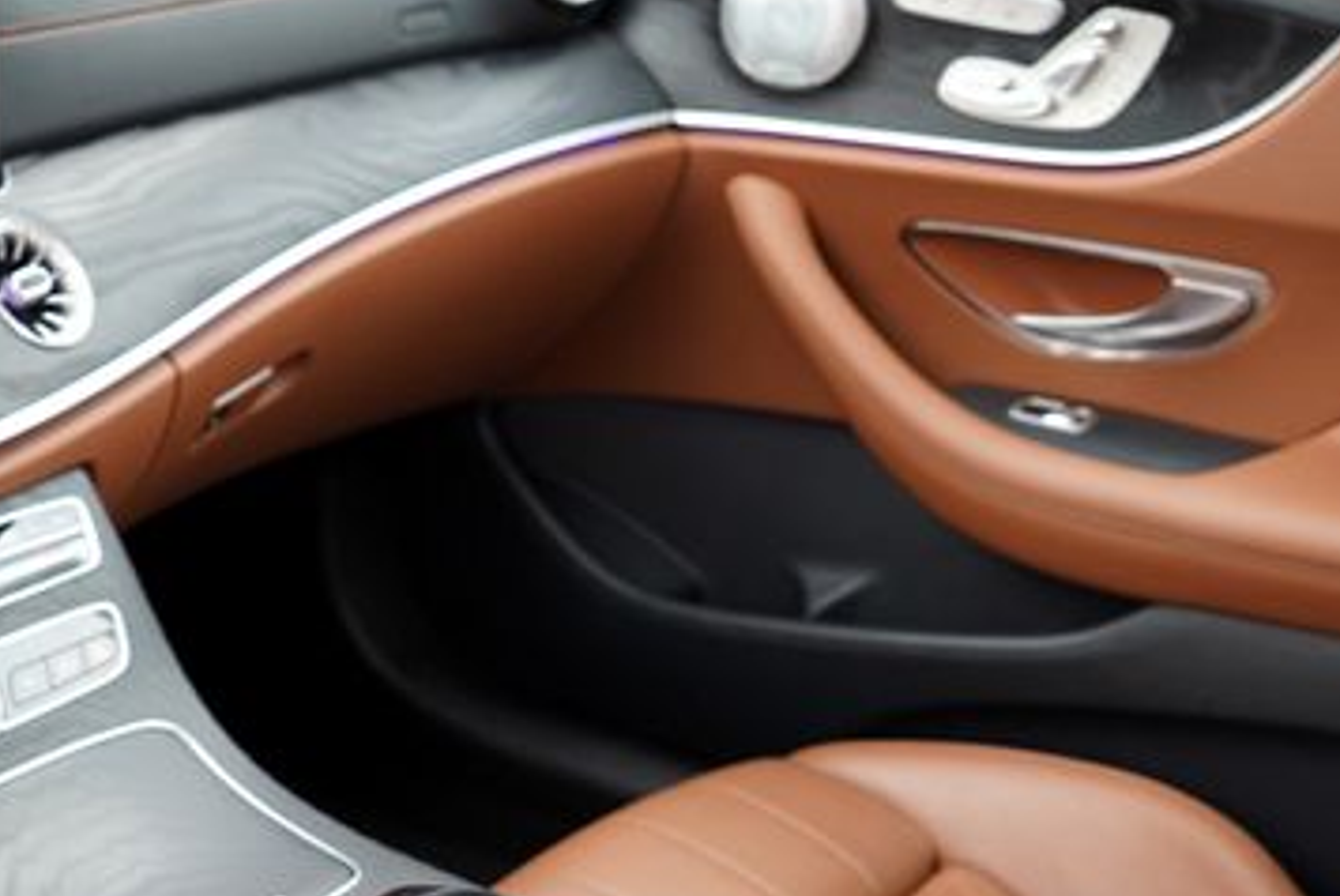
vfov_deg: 19.7
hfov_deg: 26.3
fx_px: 2570
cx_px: -226
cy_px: 589
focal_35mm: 69
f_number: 4
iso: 125
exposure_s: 1/60
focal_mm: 24
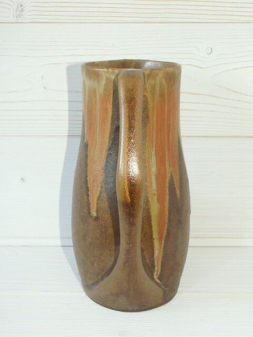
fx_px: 390
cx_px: 126
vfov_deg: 46.8
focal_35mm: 40
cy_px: 168
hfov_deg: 36.0
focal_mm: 10.36
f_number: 5
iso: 200
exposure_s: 1/50
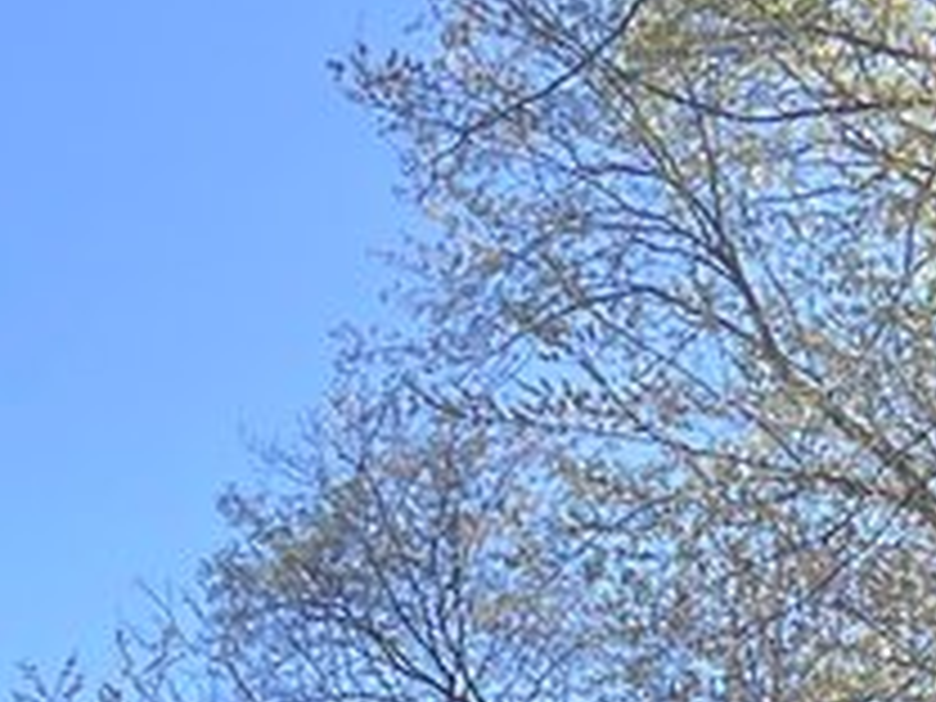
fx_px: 5110
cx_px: 1024
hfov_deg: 10.3
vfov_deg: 6.9
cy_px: 2239
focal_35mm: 189
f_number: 1.6
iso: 50
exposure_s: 1/532
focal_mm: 5.1
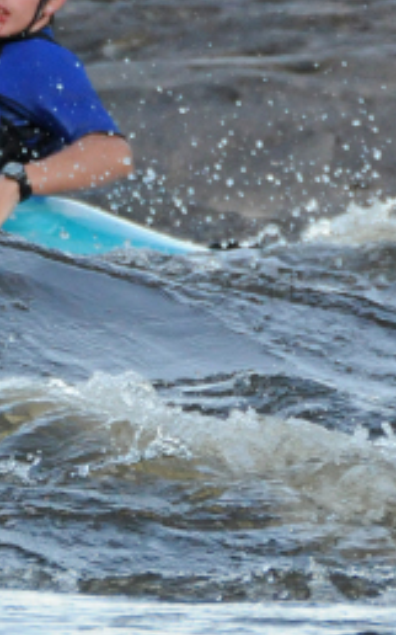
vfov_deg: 2.6
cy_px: 53
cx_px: -160
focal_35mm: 806
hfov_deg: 1.6
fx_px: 13933
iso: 1250
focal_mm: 170
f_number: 6.3
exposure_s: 1/500
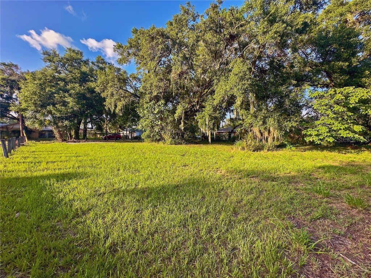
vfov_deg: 85.7
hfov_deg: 102.1
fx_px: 150
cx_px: 186
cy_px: 139
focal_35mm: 14
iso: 40
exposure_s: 1/320
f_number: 2.2
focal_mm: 2.22
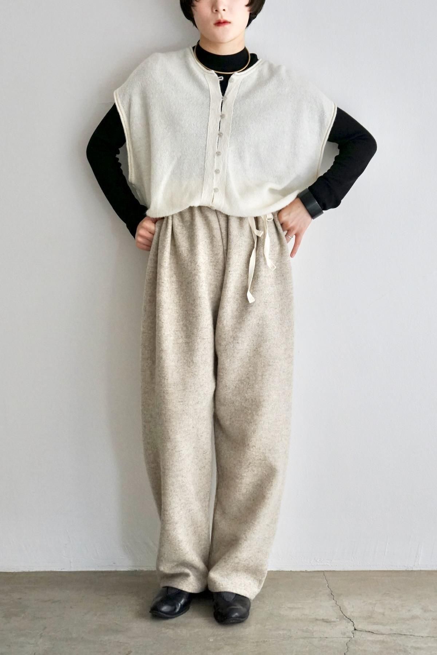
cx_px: 218
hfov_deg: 27.0
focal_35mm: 50
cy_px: 328
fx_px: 910
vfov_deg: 39.6
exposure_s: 1/160
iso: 2000
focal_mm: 50
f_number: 4.5
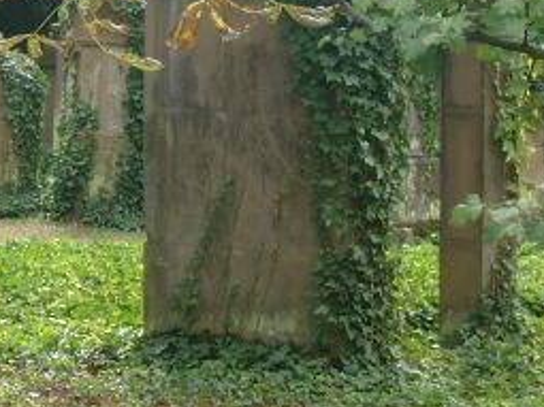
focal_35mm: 261
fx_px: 4100
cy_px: 75
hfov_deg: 7.5
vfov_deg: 5.7
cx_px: -66
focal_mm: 22.8
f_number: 4.8
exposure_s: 1/125
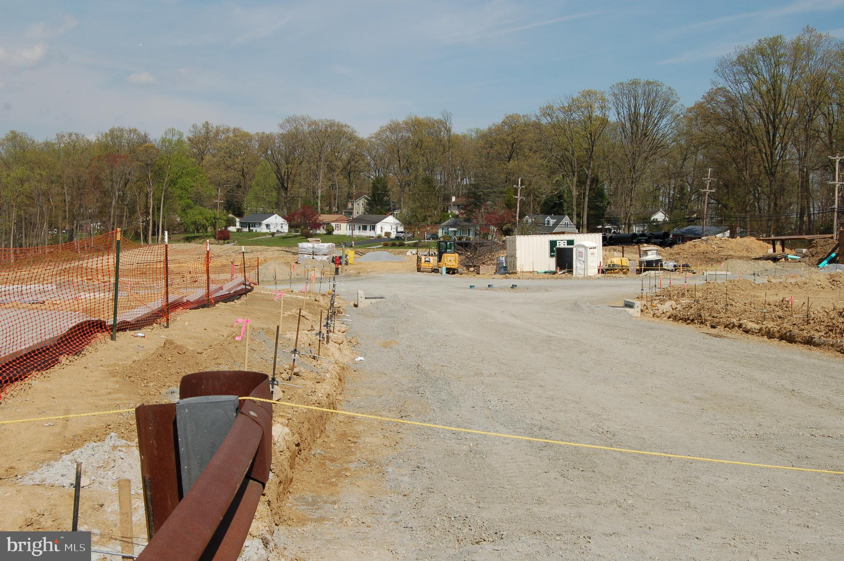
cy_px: 280
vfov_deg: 29.8
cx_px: 422
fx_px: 1054
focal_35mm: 45
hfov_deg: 43.6
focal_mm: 30
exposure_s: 1/400
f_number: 10
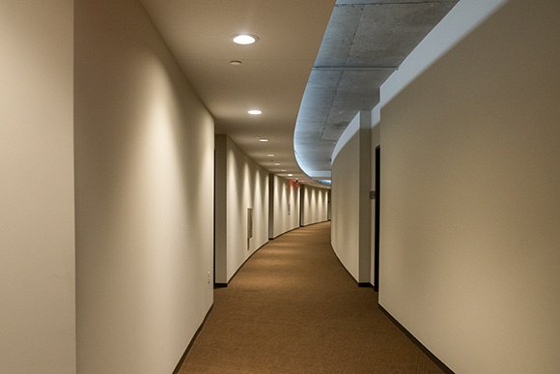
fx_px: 373
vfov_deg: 53.2
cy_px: 187
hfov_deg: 73.7
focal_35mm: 24
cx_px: 280
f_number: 5.6
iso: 1250
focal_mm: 24
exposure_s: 1/90
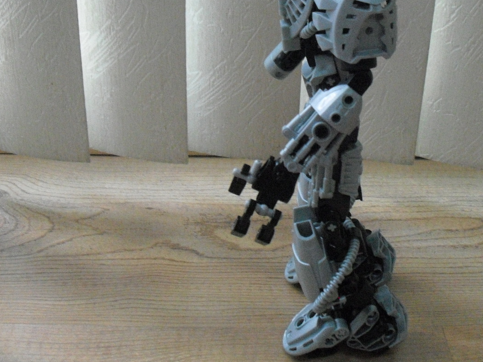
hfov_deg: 34.7
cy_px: 120
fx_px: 767
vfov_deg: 26.4
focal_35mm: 55
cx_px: 316
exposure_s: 1/100
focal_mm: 6.3
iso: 800
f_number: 3.1
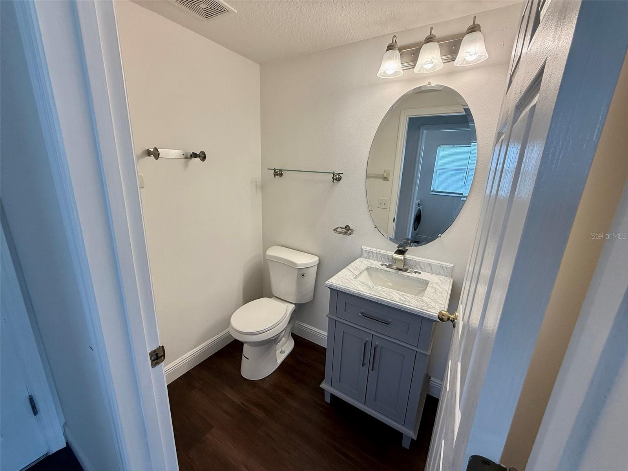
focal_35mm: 14
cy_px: 236
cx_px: 314
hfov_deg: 102.1
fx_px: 254
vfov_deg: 85.7
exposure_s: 1/120
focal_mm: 2.22
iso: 80
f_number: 2.2
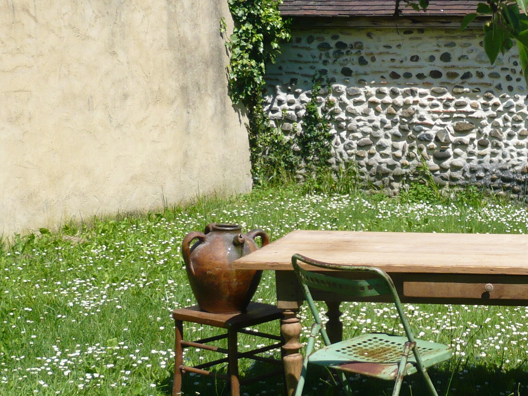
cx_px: 479
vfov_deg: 17.3
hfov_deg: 22.4
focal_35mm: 85
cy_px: 264
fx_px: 1297
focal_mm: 7
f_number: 3.4
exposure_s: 1/1000
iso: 100
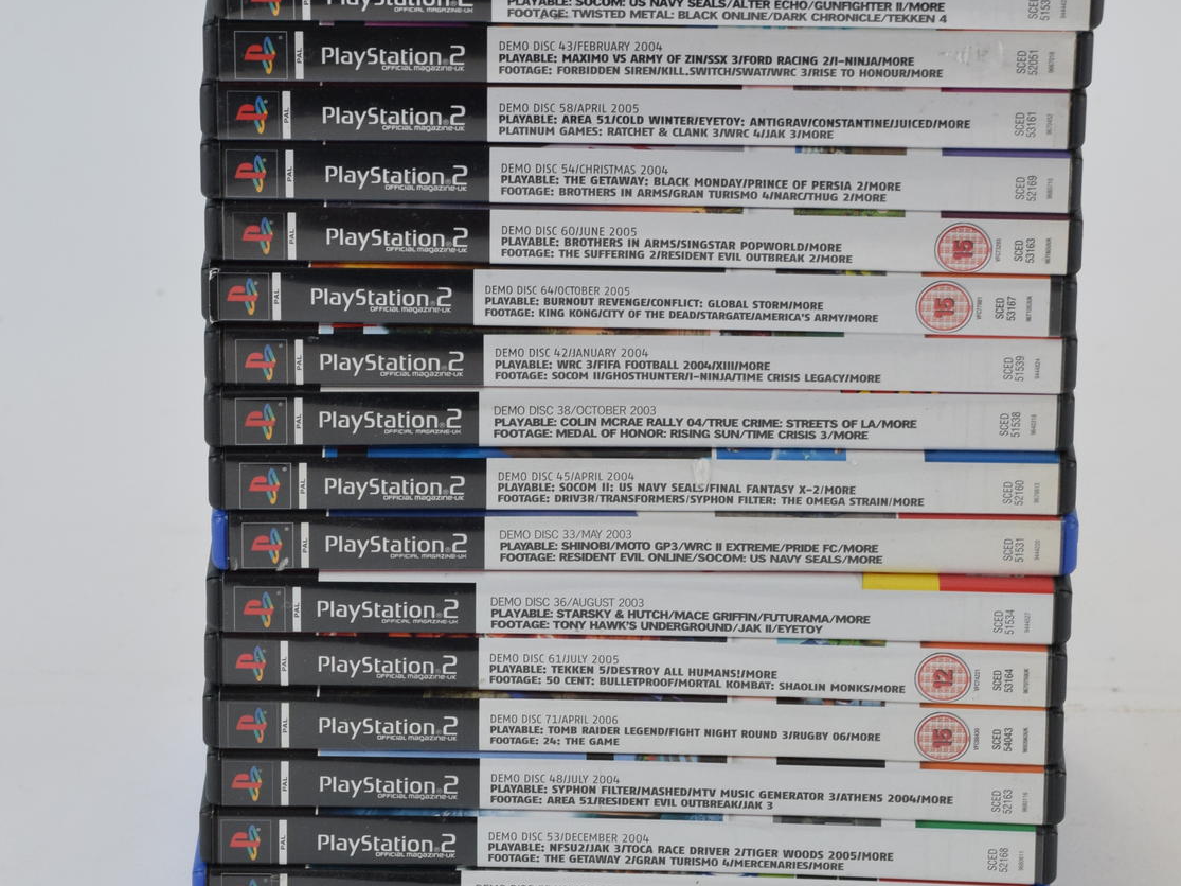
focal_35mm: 174
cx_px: 594
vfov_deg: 8.5
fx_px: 5936
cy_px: 158
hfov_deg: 11.4
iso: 800
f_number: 11
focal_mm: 80
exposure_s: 1/200
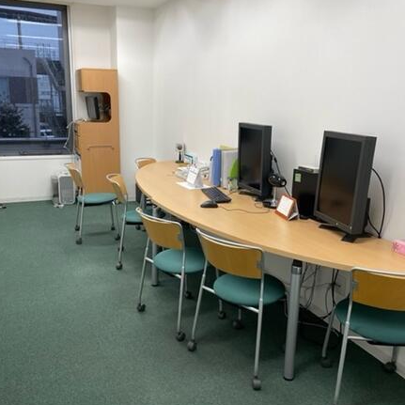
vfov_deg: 51.1
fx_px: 424
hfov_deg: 51.0
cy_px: 209
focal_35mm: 32
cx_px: 183
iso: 80
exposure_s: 1/100
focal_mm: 4.2
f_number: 1.6
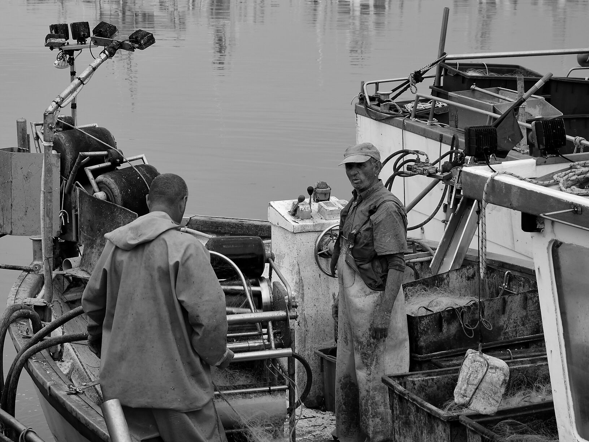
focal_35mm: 117
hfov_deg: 16.9
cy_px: 181
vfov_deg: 12.7
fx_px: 1986
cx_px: 246
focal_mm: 55
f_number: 5.6
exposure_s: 1/400
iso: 200
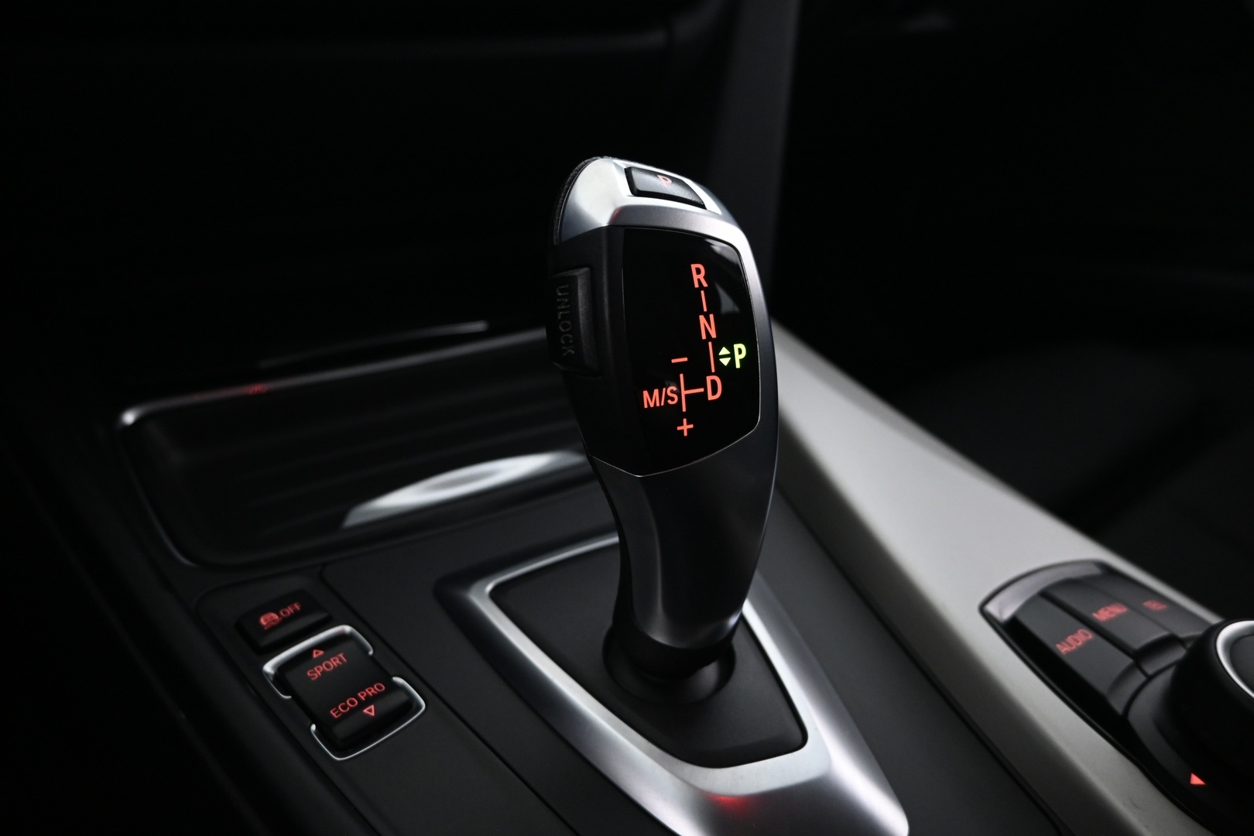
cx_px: 627
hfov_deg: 73.7
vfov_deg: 53.1
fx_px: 836
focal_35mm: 24
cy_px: 418
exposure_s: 1/20
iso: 1600
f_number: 3.5
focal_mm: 16
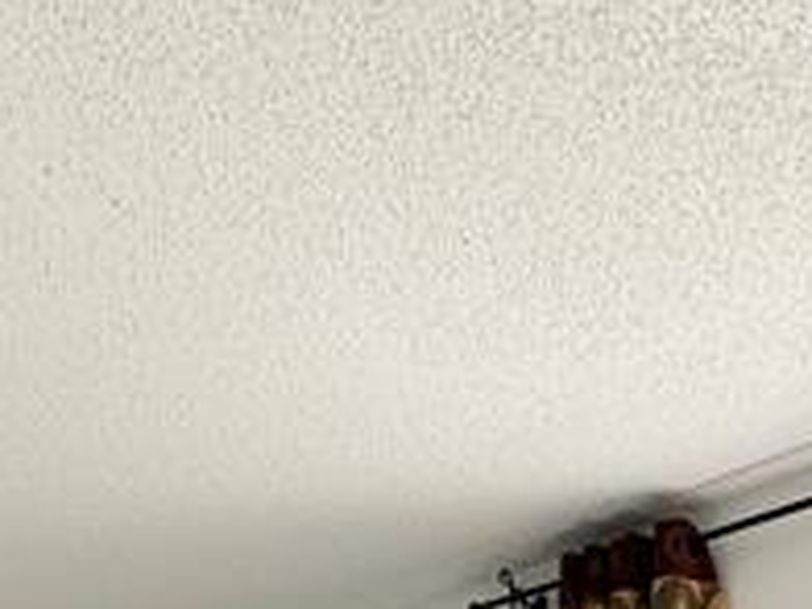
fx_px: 1337
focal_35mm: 57
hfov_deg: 33.5
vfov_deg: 18.4
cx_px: 265
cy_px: 1172
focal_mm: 2.22
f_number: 2.2
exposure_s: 1/99
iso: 50
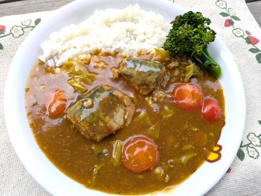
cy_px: 98
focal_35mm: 25
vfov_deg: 54.9
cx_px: 130
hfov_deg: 69.4
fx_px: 188
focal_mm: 5.43
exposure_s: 1/100
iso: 58
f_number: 1.89
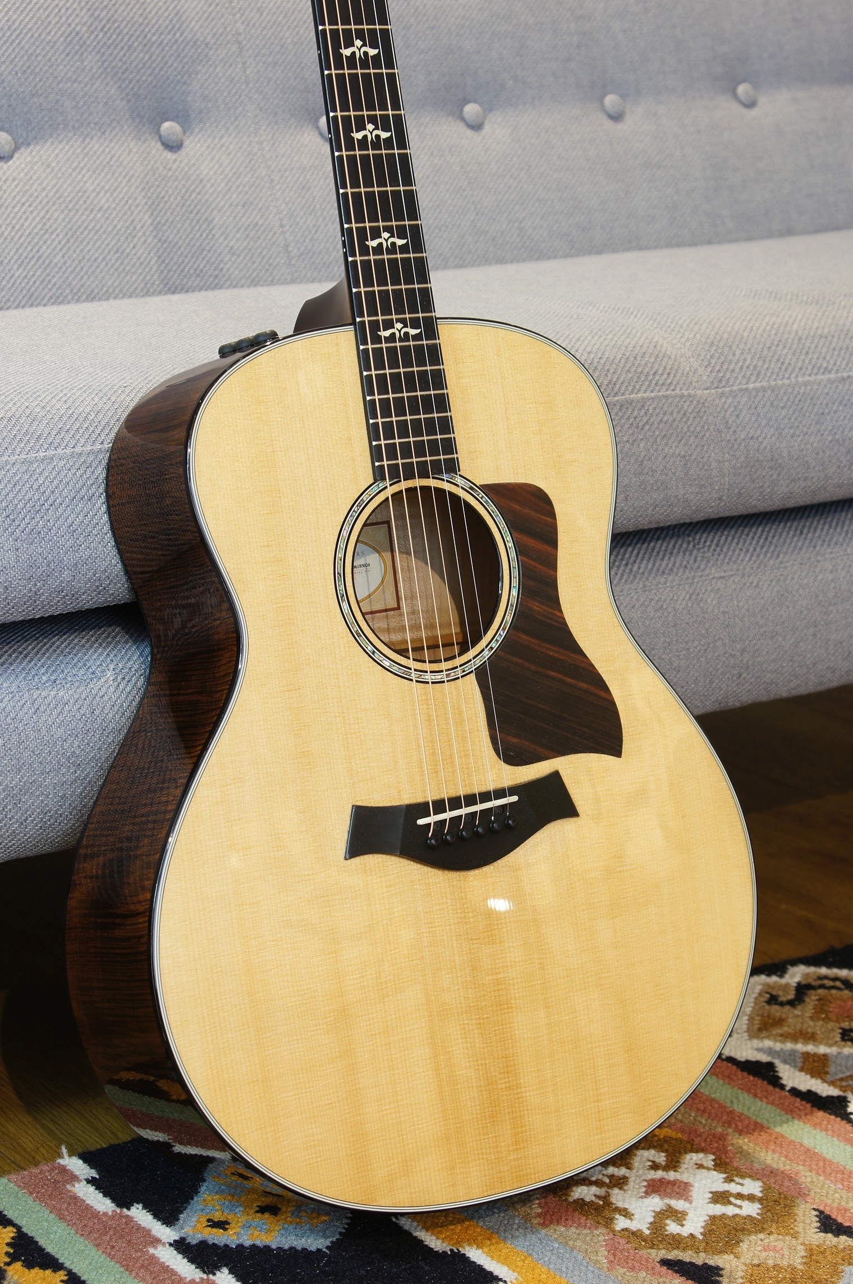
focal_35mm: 82
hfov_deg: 16.5
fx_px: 2939
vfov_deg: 24.6
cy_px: 642
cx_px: 426
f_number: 7.1
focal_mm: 55
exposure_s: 1/4
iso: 100
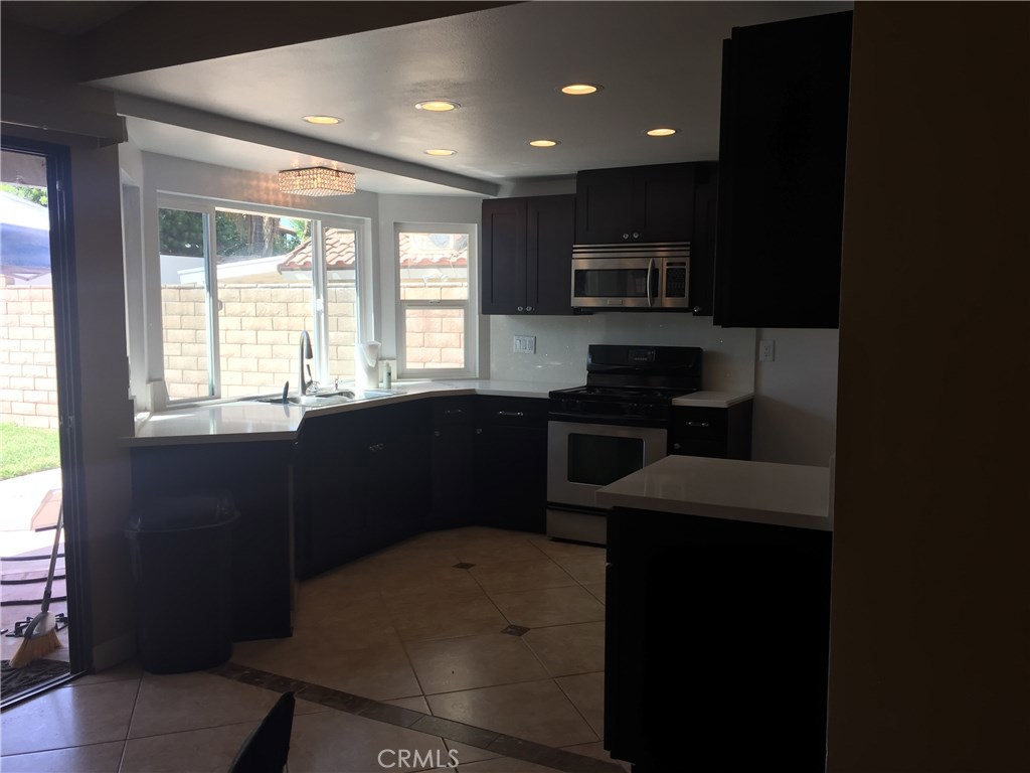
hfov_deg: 61.7
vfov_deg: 48.2
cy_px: 386
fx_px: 863
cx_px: 515
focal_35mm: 29
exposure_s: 1/120
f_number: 2.2
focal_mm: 4.15
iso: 32
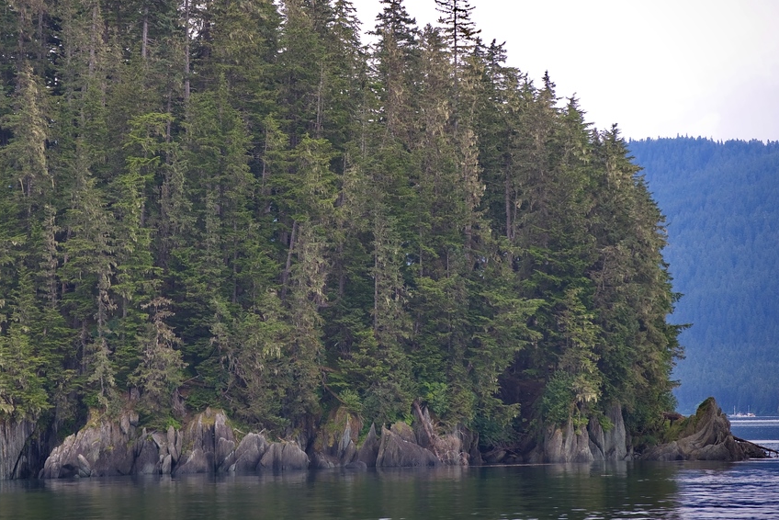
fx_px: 5065
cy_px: 163
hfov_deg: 8.8
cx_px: 288
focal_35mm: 234
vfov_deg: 5.9
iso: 200
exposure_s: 1/320
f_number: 4.8
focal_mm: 155
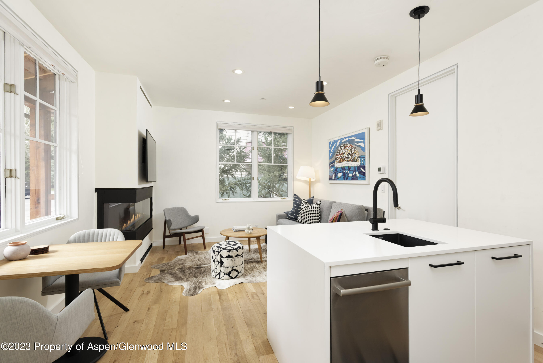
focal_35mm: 17
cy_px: 182
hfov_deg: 93.3
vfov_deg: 70.5
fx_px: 256
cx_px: 272
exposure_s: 1/80
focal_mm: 17
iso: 320
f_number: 7.1
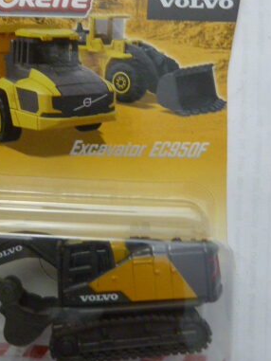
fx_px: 438
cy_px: 131
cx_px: 62
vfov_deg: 44.3
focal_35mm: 42
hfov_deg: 33.5
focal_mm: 4.1
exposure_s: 1/30
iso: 400
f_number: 3.3
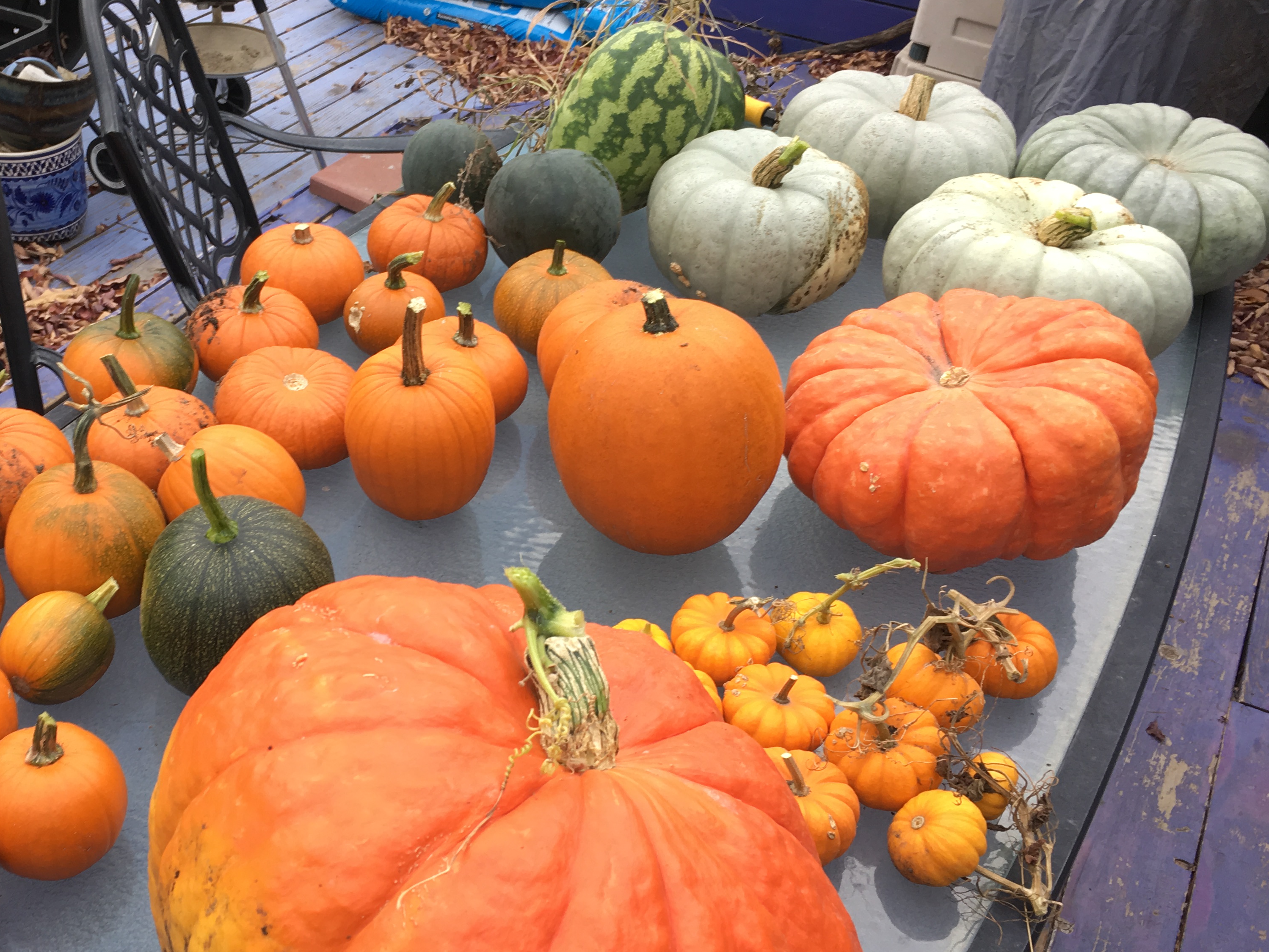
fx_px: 1430
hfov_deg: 47.2
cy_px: 506
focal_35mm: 39
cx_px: 435
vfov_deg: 36.8
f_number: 2.2
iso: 25
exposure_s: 1/60
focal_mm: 4.15
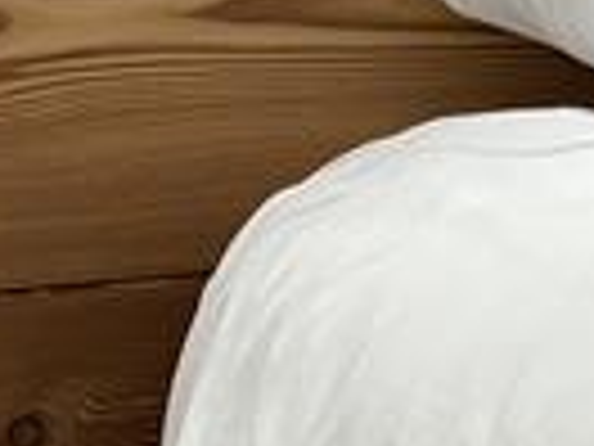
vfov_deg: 4.7
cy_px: -108
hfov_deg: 6.1
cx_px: 1094
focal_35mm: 316
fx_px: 5422
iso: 100
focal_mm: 6
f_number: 2
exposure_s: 1/121
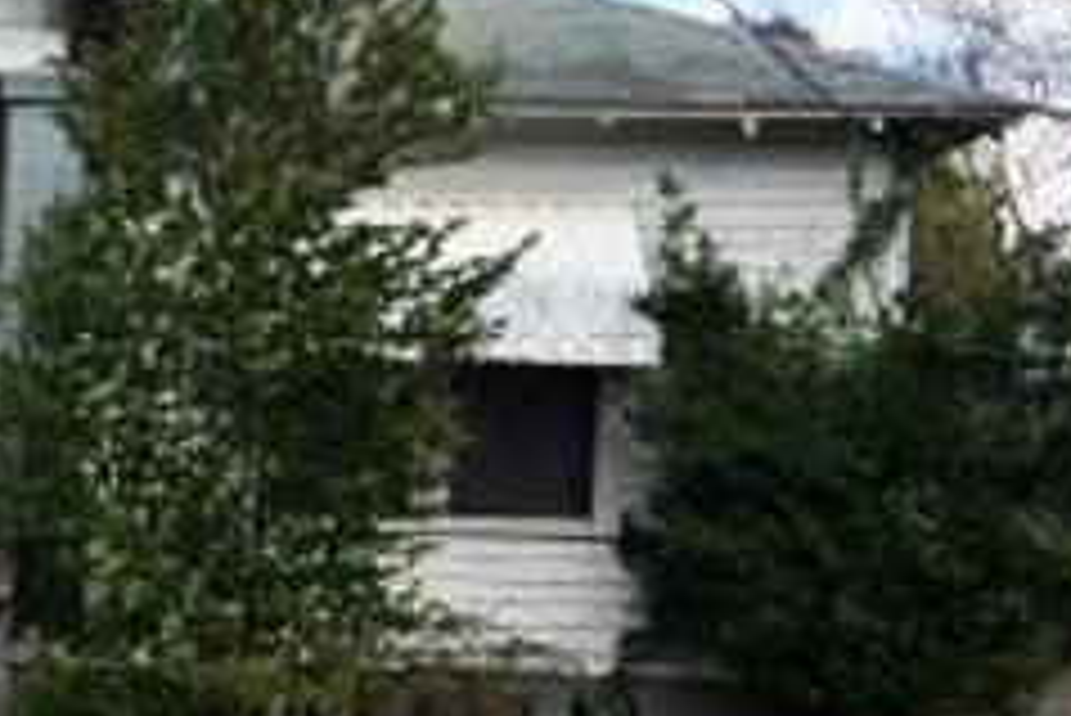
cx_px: -182
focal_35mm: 80
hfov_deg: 23.4
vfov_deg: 17.0
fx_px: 2381
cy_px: 534
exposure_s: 1/1208
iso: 32
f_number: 2.2
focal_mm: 4.15
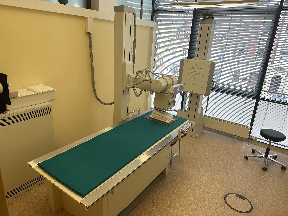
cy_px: 108
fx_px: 200
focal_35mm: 24
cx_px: 144
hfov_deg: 71.6
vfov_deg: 56.8
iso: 80
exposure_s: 1/139
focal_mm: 6.86
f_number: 1.78
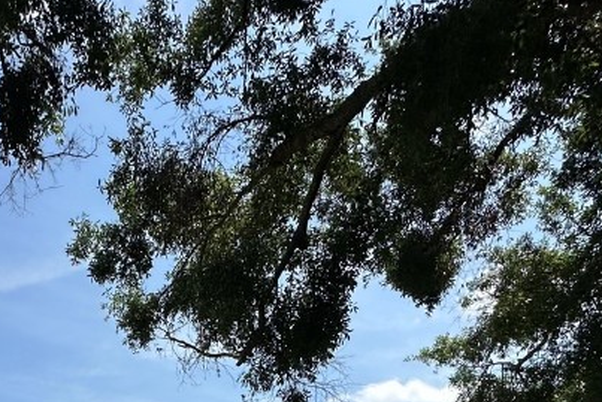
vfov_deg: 27.6
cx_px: 91
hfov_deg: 47.9
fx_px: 619
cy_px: 565
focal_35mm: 37
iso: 50
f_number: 2.2
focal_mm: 2.22
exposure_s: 1/3205
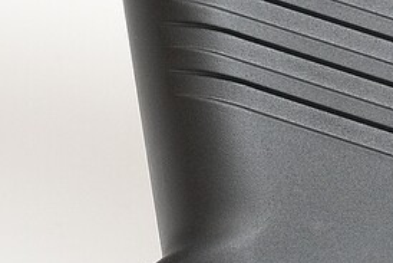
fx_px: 2818
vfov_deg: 5.3
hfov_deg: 8.0
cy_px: -121
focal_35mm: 258
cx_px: 356
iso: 1600
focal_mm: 59
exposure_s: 1/60
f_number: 18
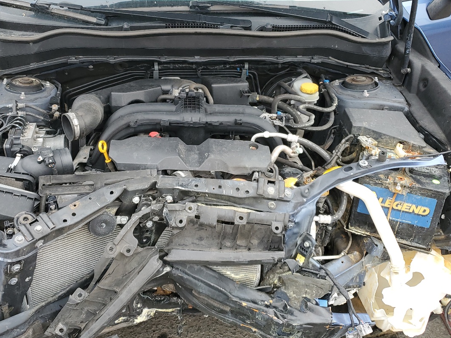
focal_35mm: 39
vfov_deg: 36.8
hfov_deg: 47.7
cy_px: 148
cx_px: 191
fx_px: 508
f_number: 1.5
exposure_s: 1/161
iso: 50
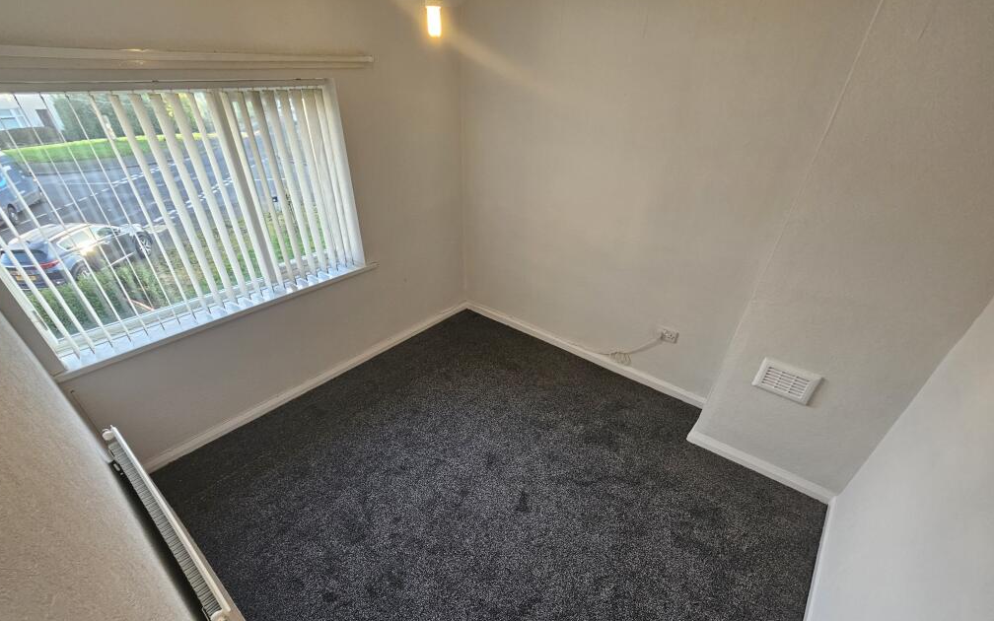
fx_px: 379
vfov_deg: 77.8
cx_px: 490
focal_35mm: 14
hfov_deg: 105.3
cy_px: 370
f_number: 2.2
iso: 160
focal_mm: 2.2
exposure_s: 1/50
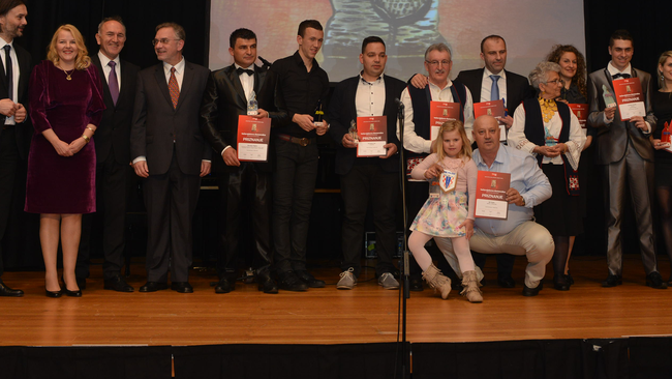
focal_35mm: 53
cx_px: 390
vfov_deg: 22.3
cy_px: 62
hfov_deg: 39.1
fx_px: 945
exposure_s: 1/160
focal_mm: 35
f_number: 6.3
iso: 800
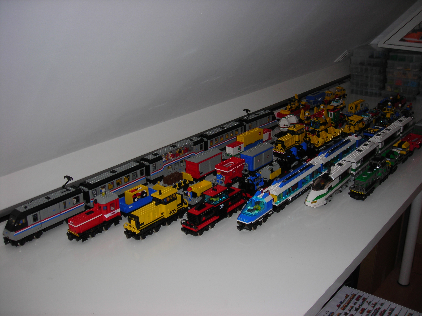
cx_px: 211
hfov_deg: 49.0
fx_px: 463
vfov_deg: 37.7
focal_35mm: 38
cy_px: 158
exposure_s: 1/60.1
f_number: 3.2
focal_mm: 6.3
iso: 50
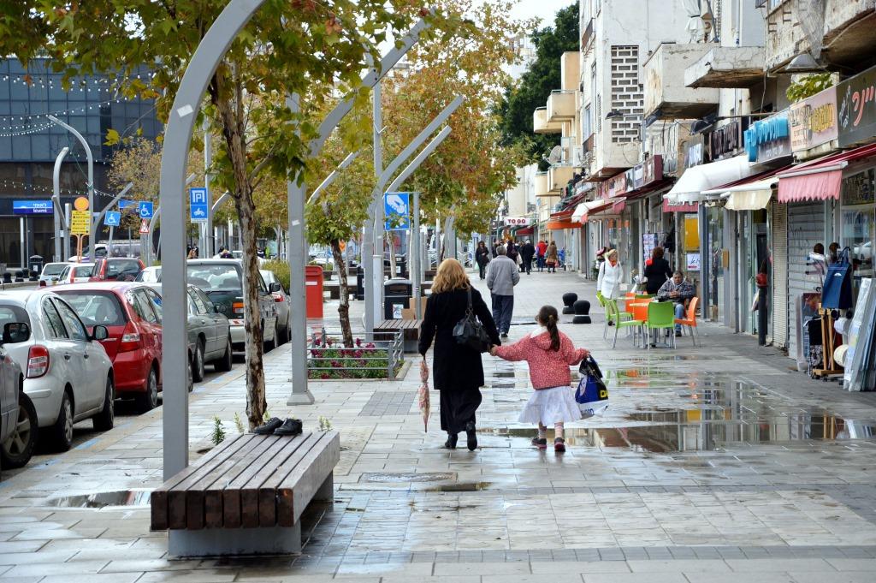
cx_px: 438
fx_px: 2261
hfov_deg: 21.9
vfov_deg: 14.7
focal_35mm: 93
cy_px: 292
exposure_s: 1/500
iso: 400
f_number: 5.3
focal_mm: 62
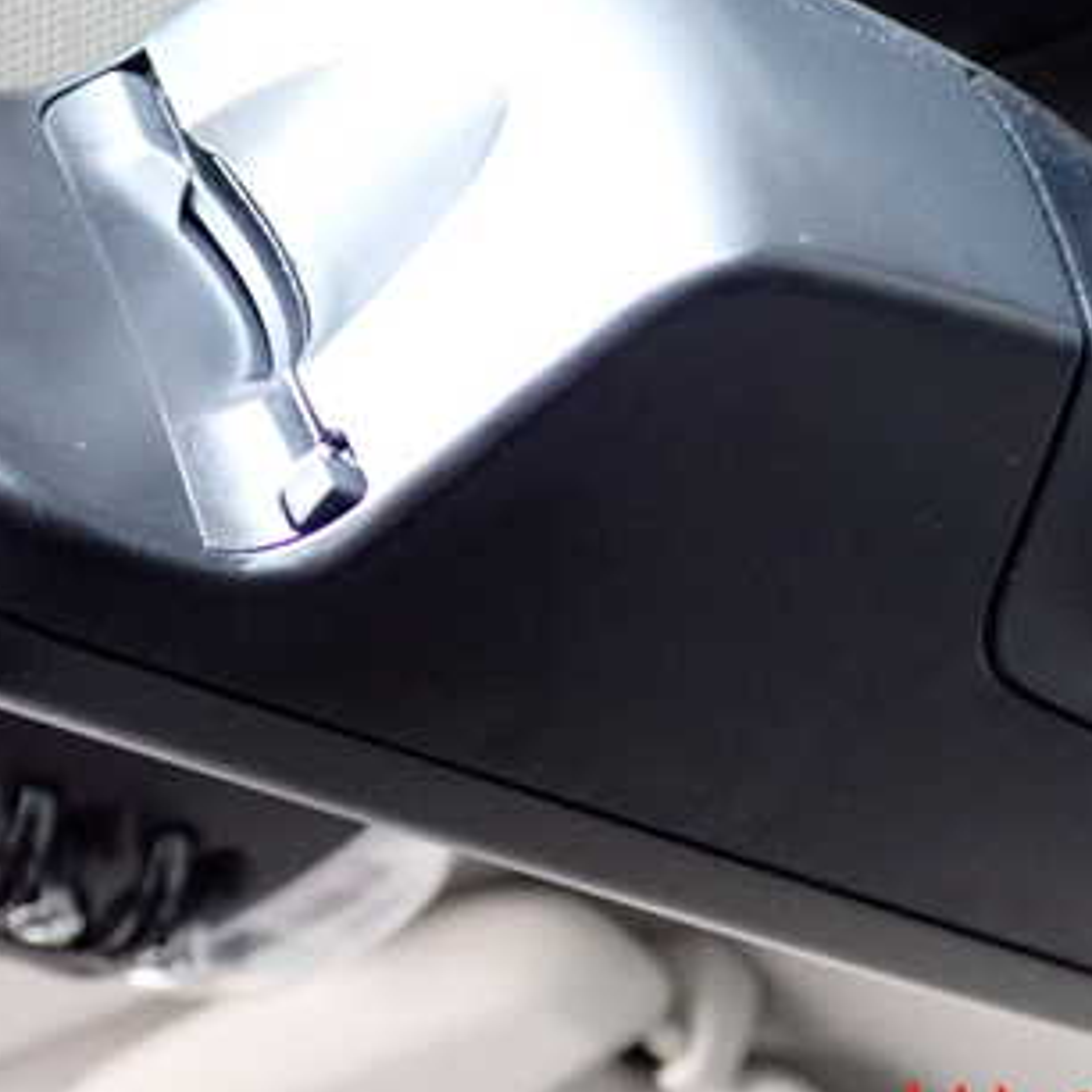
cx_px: 642
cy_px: 360
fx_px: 2534
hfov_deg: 24.3
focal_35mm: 71
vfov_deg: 24.2
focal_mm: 7.31
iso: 1250
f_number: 2.8
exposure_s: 1/125
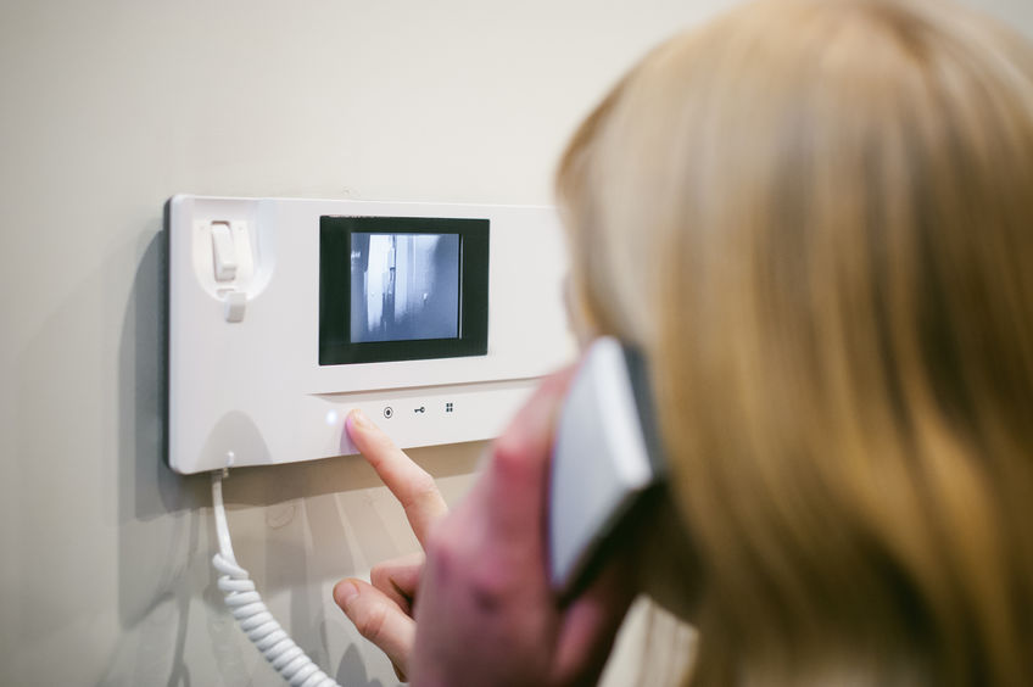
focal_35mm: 50
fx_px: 1434
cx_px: 516
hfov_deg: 39.6
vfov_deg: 27.0
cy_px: 344
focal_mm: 50
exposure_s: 1/200
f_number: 2.8
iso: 2000
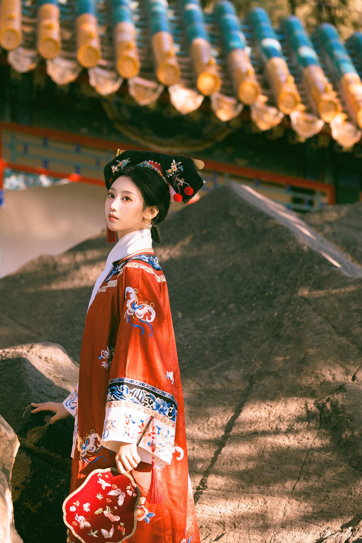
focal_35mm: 98
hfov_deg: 14.0
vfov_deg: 20.8
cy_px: 272
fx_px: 1478
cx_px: 181
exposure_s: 1/200
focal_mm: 98
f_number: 2.8
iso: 100
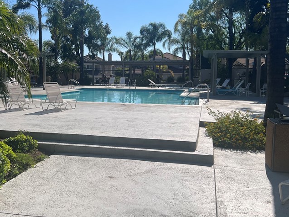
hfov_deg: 44.3
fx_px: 351
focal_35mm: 42
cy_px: 100
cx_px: 101
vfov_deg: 34.3
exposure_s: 1/8000
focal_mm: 5.7
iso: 50
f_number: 1.5
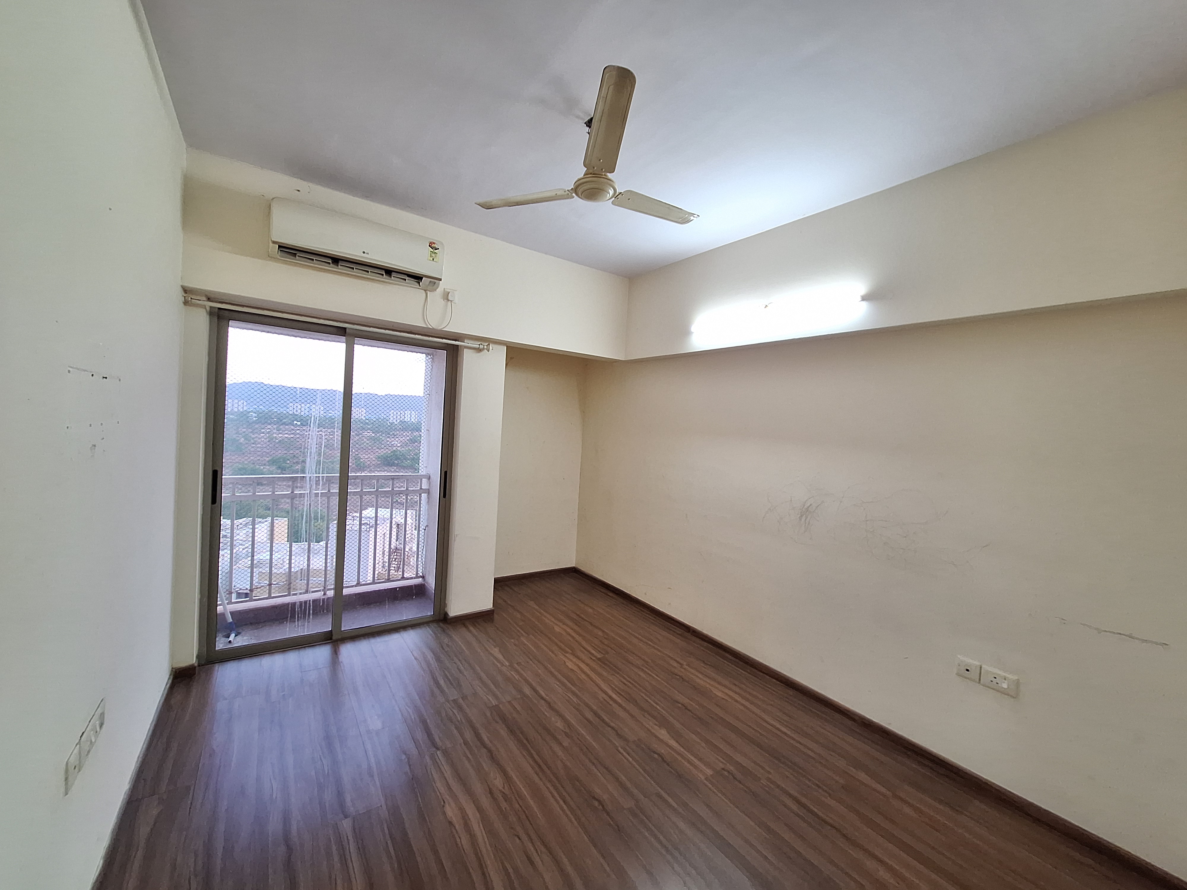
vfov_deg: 89.9
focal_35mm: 13
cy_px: 445
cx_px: 594
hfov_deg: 106.2
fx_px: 446
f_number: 2.2
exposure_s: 1/50
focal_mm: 1.74
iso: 160
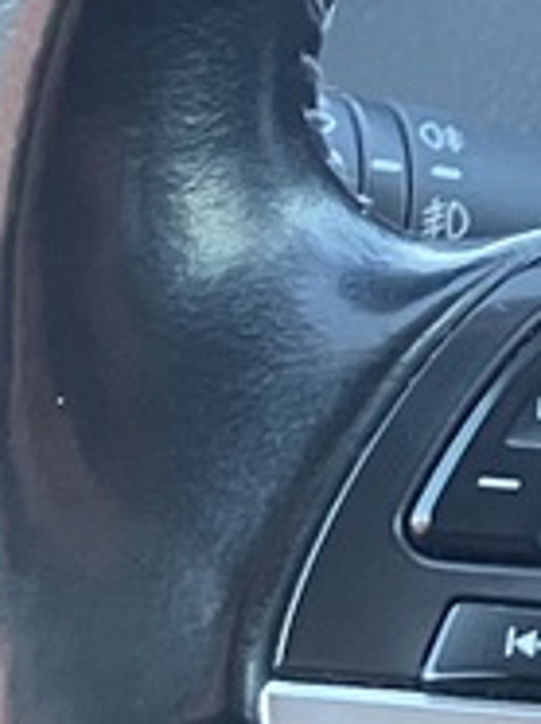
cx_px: 1818
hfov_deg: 6.1
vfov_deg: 9.1
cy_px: 471
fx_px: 4532
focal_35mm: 217
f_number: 1.8
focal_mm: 3.99
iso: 160
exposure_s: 1/56
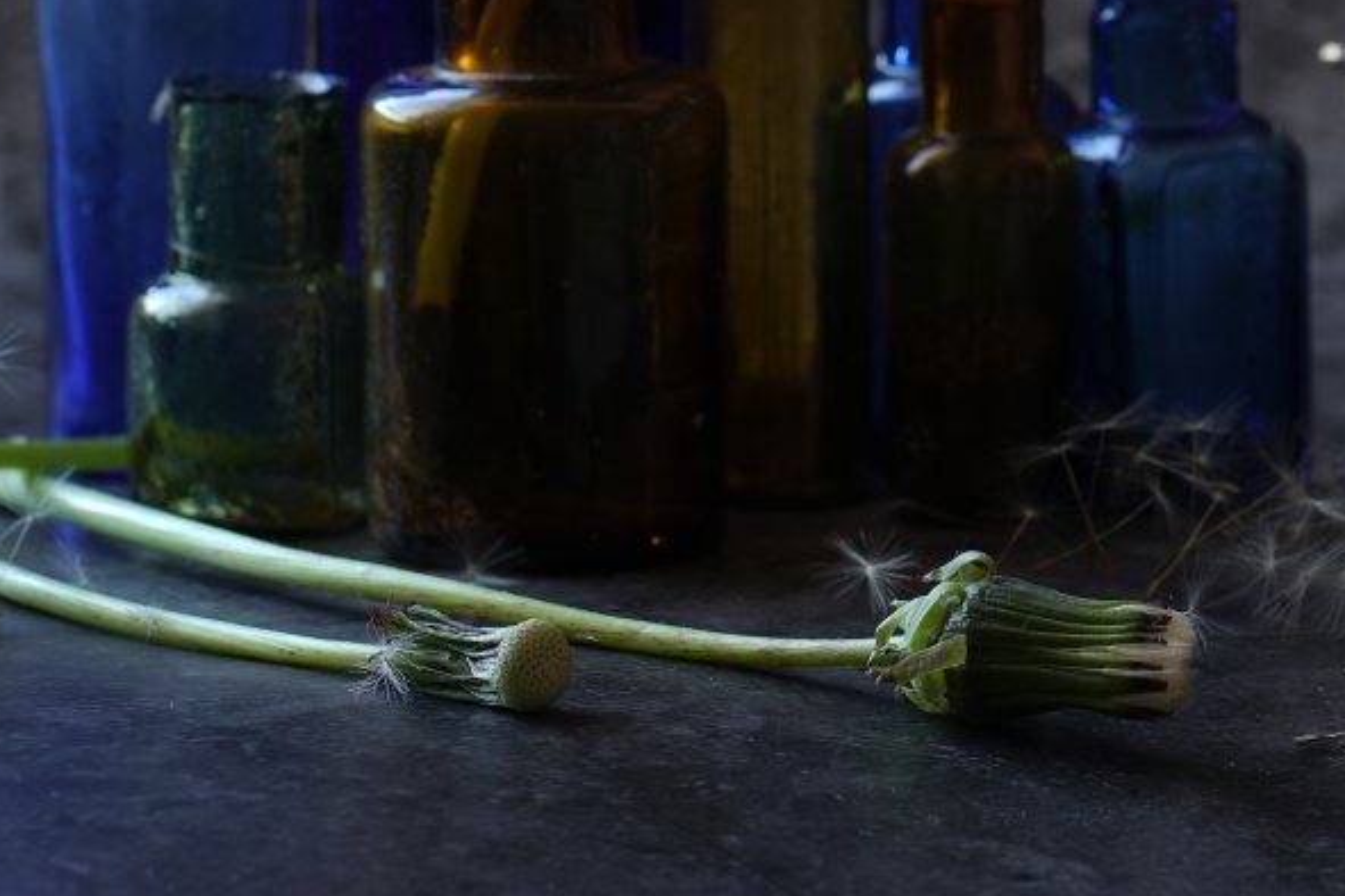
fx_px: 8592
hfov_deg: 8.9
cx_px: 1129
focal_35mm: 230
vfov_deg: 5.9
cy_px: -219
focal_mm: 85
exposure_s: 1/2
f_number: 9
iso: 50
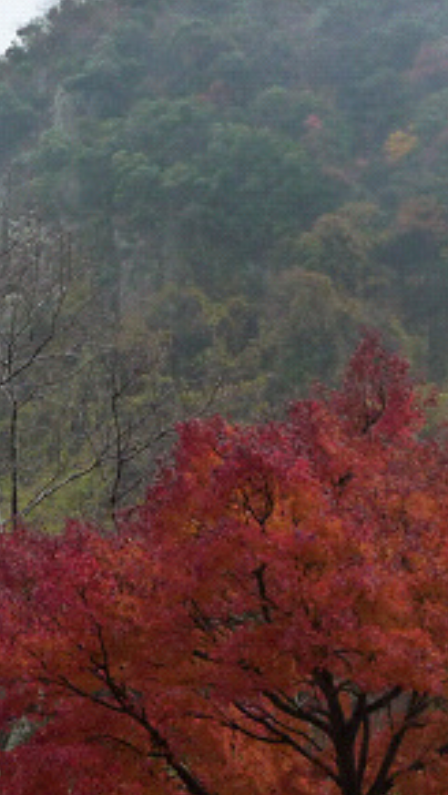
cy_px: 406
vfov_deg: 34.3
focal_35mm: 61
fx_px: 1286
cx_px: 4
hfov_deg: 19.2
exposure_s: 1/250
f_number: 3.3
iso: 320
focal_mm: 4.7
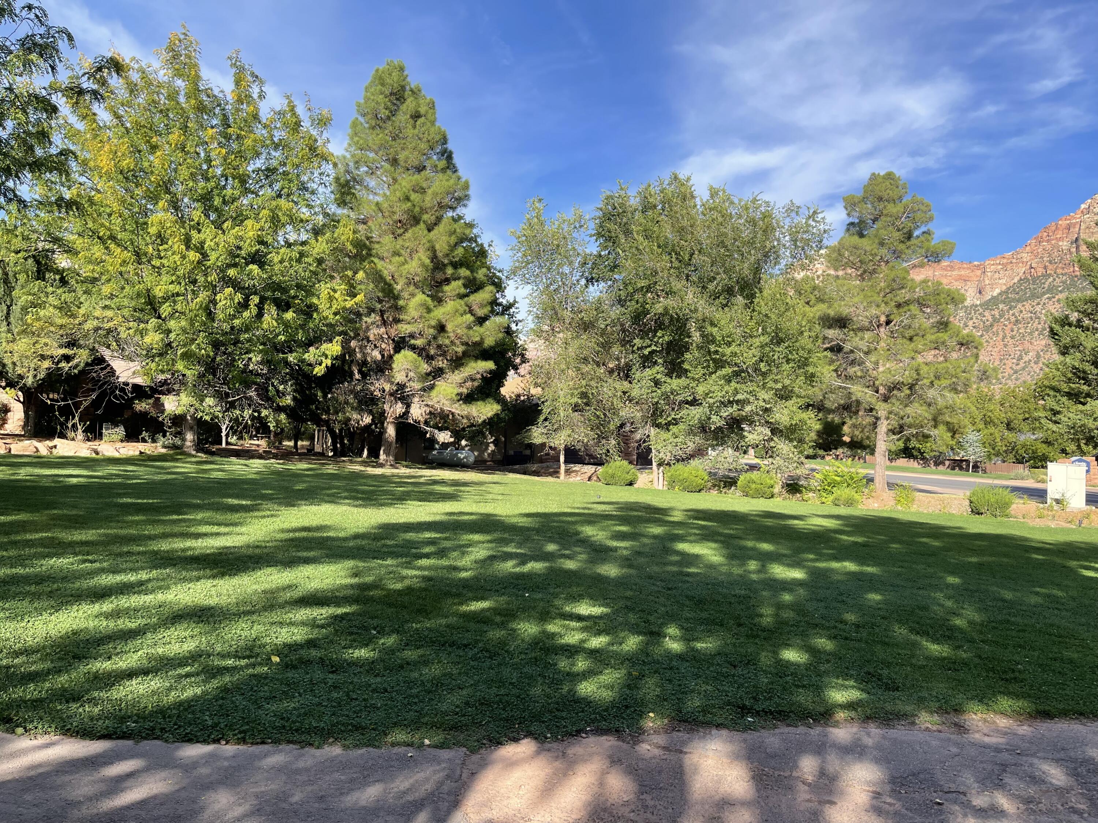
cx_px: 549
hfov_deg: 69.4
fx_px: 793
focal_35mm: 25
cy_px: 412
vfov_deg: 54.9
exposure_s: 1/1456
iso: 32
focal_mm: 5.1
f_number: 1.6
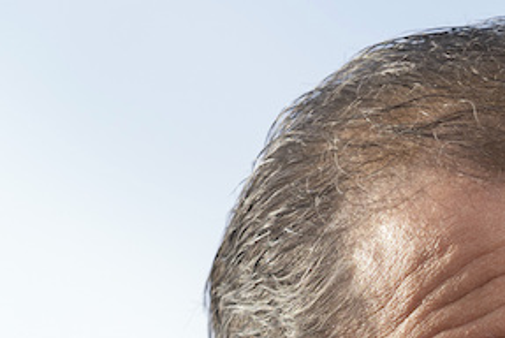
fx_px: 6389
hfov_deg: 4.5
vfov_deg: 3.0
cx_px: 901
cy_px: 549
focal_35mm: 455
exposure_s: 1/500
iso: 125
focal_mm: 109
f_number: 4.5
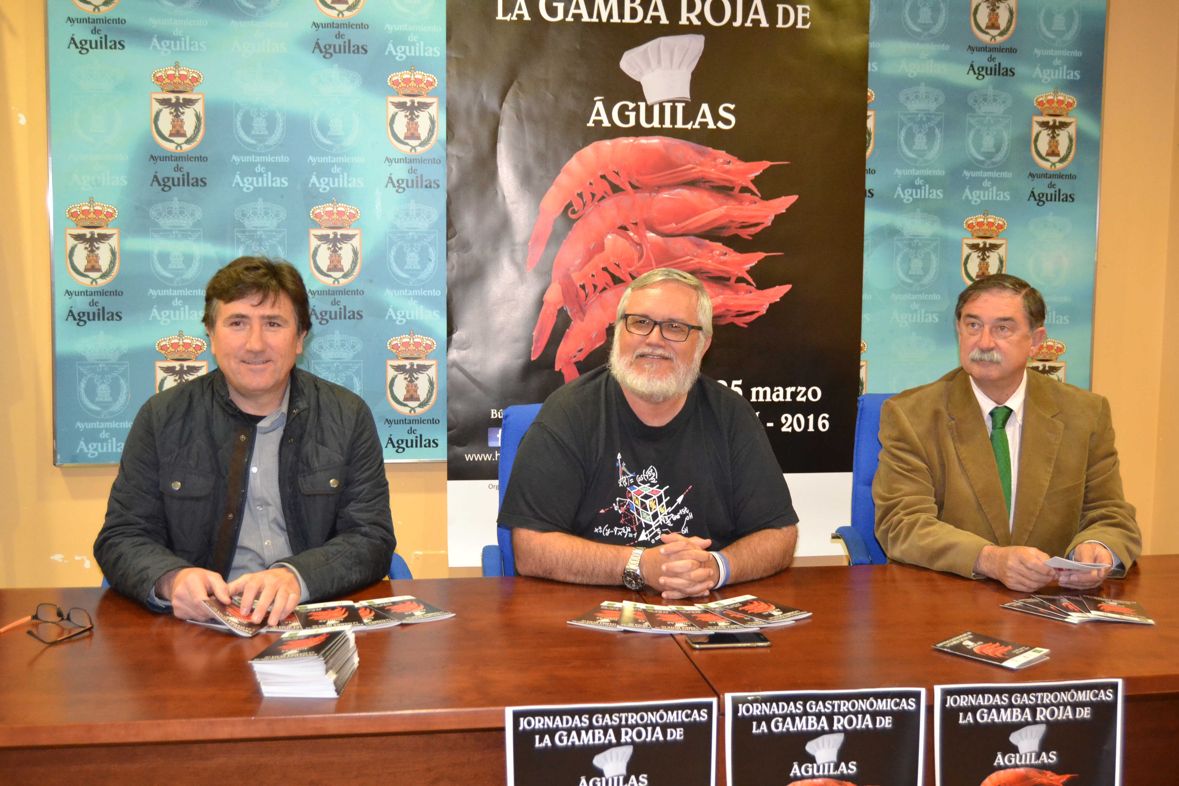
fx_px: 1375
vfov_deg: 31.9
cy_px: 393
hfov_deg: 46.4
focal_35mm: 42
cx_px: 590
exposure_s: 1/60
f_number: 4
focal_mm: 28
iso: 2500
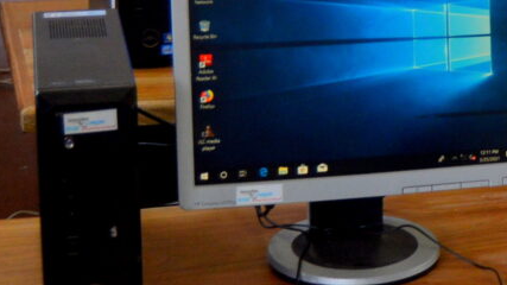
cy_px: -97
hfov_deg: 15.5
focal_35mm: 130
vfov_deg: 9.2
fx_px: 1746
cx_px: 698
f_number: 3.8
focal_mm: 23
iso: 500
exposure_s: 1/60
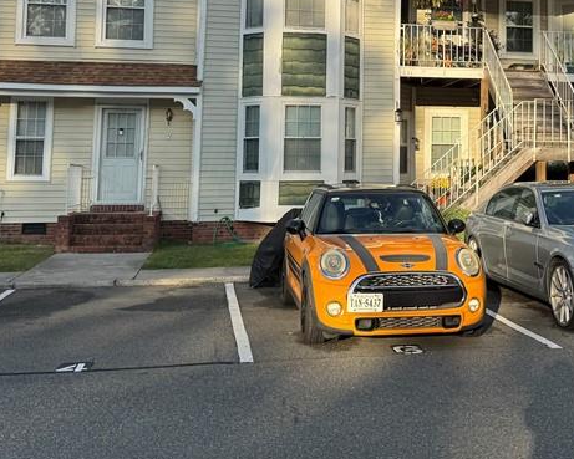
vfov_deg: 28.3
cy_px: 68
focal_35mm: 52
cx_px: 432
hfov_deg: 35.2
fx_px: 884
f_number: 1.78
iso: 80
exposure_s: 1/2604
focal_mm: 6.76
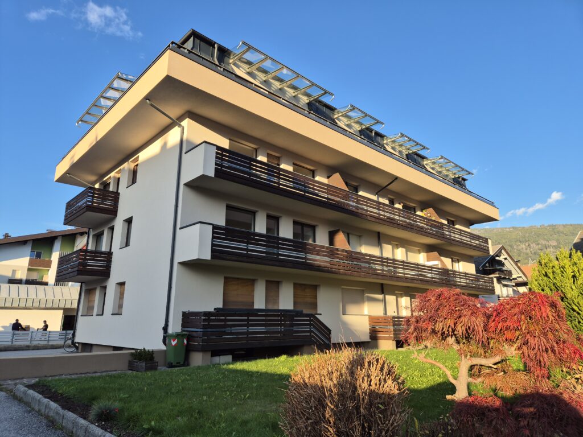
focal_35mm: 23
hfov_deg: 73.9
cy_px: 218
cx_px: 292
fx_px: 387
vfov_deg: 58.9
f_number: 1.8
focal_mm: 5.4
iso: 25
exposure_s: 1/503
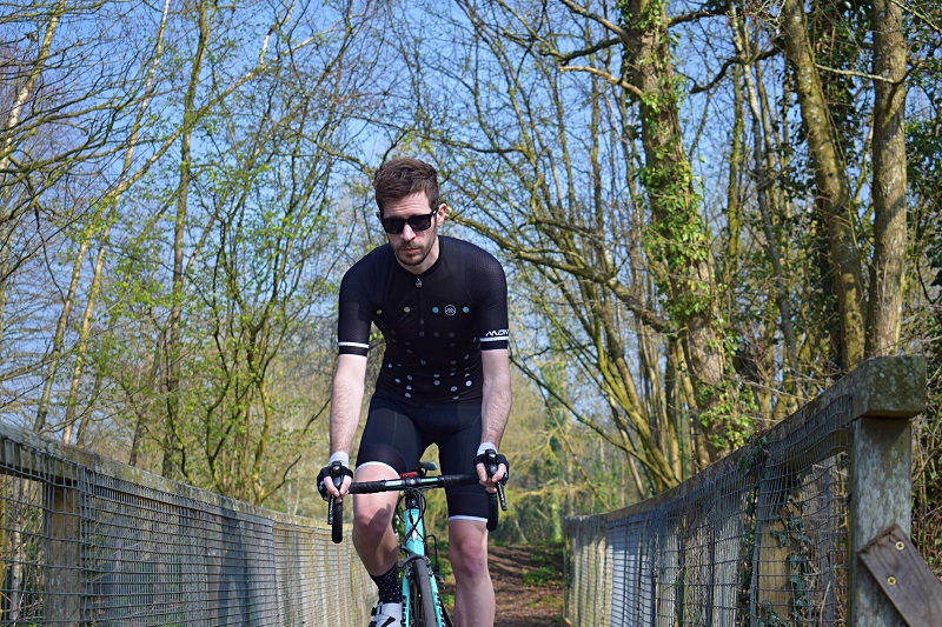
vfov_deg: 21.6
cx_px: 471
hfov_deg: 31.9
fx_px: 1648
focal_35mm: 63
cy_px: 314
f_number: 5
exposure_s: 1/500
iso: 200
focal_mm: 42
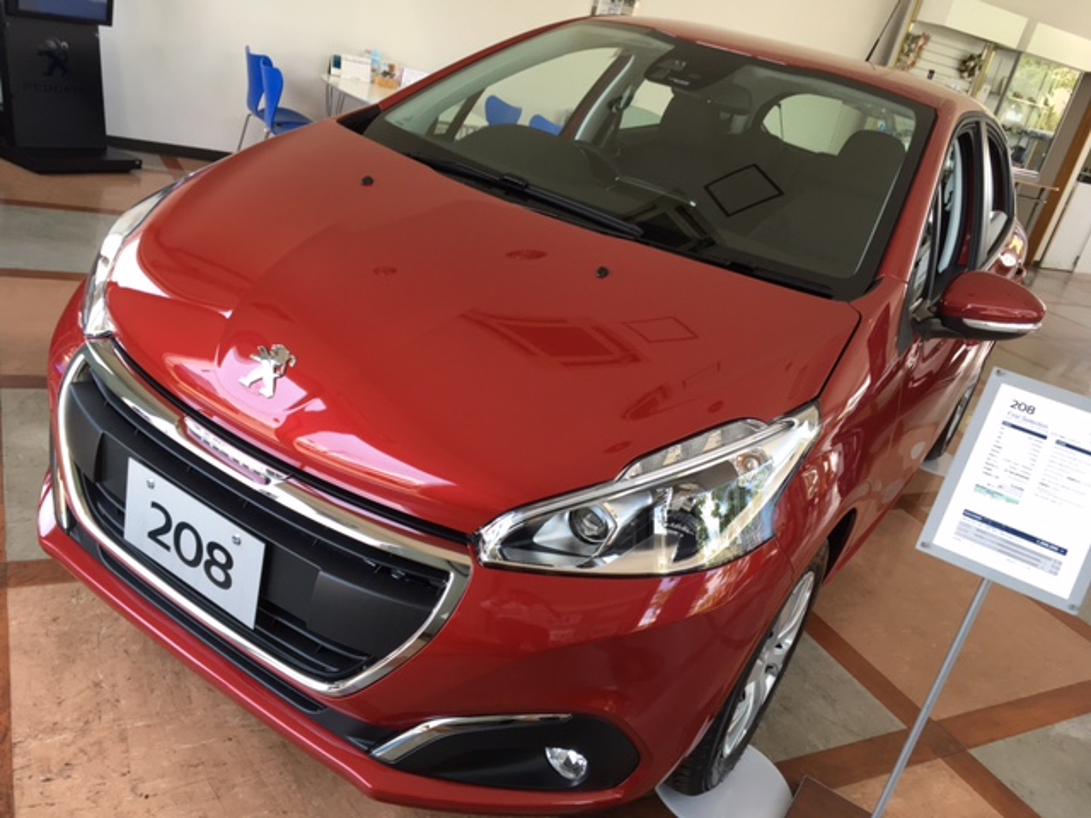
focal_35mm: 29
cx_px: 546
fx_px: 914
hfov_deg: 61.7
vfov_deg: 48.2
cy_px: 409
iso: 40
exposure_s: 1/120
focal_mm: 4.15
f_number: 2.2
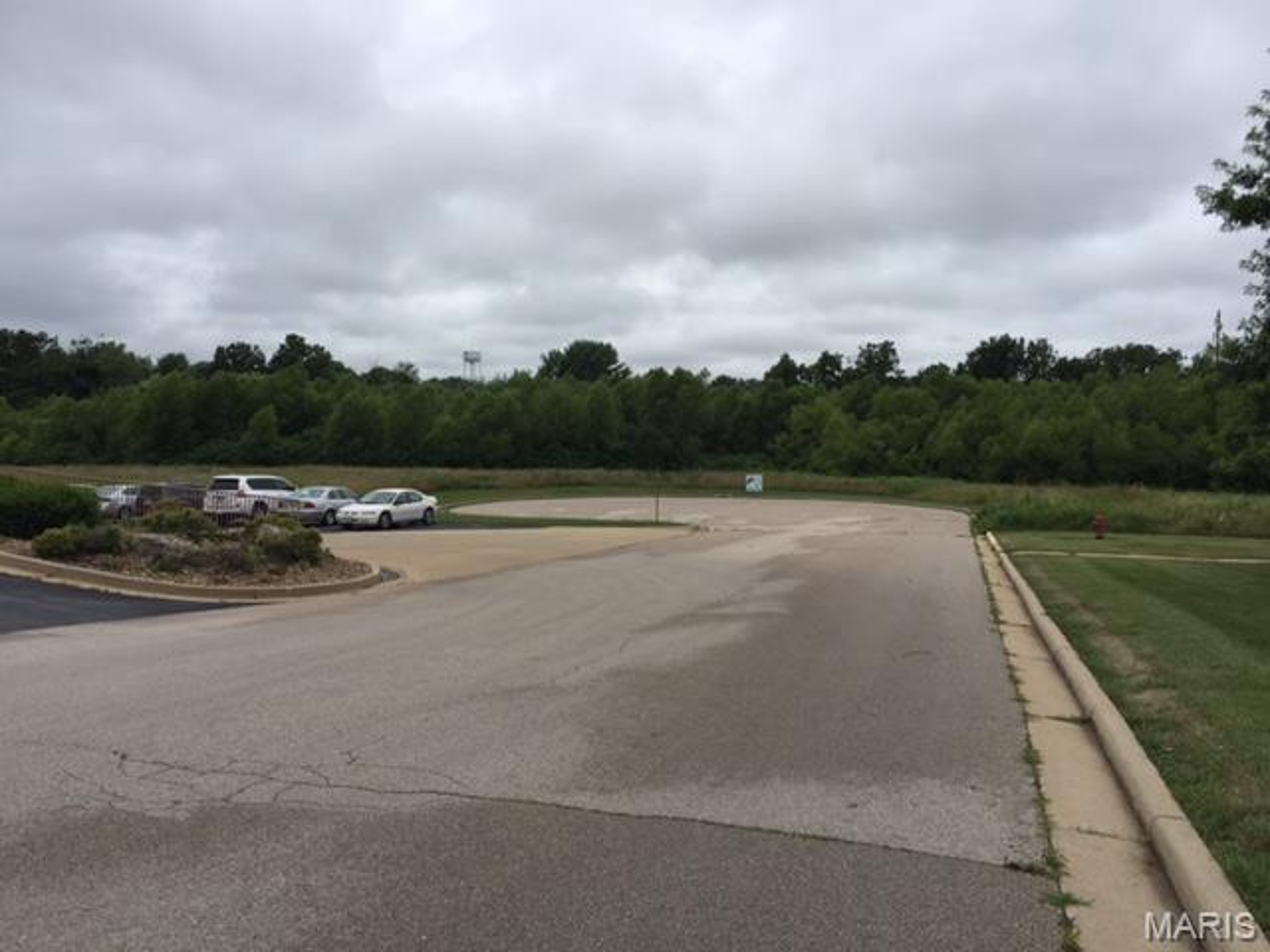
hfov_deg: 61.7
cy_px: 476
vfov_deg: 48.2
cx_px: 635
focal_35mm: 29
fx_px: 1064
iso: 32
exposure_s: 1/2198
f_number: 2.2
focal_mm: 4.15
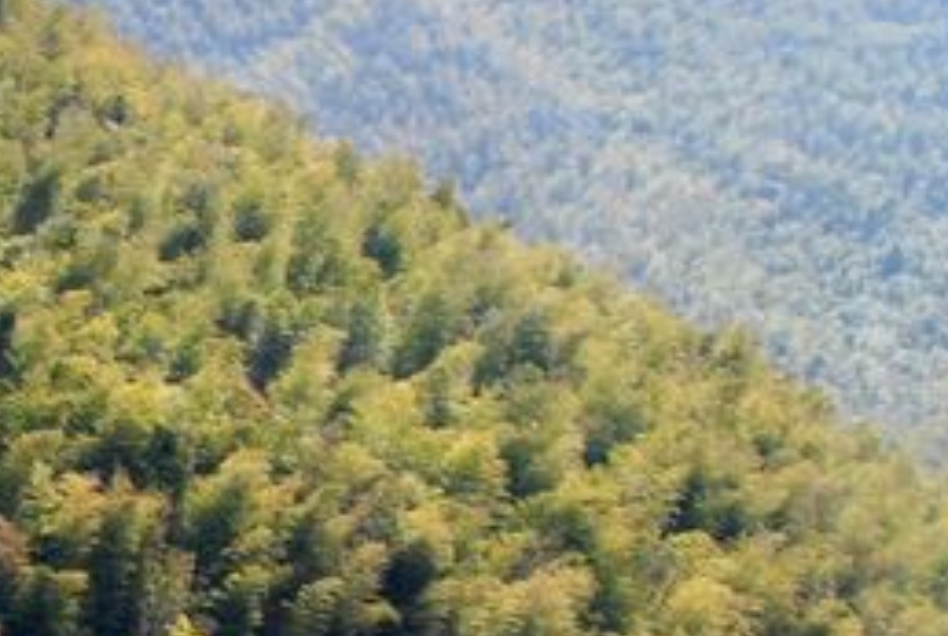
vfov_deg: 10.2
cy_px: 597
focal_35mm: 134
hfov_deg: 14.9
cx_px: -59
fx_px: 3535
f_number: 10
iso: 200
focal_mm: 18
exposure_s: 1/250
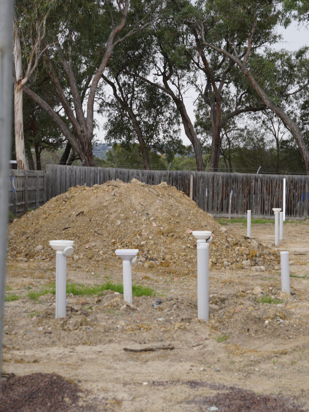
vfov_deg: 22.5
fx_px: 1038
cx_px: 205
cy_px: 206
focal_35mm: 87
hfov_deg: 16.9
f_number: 3.5
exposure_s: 1/125
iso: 100
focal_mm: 40.1
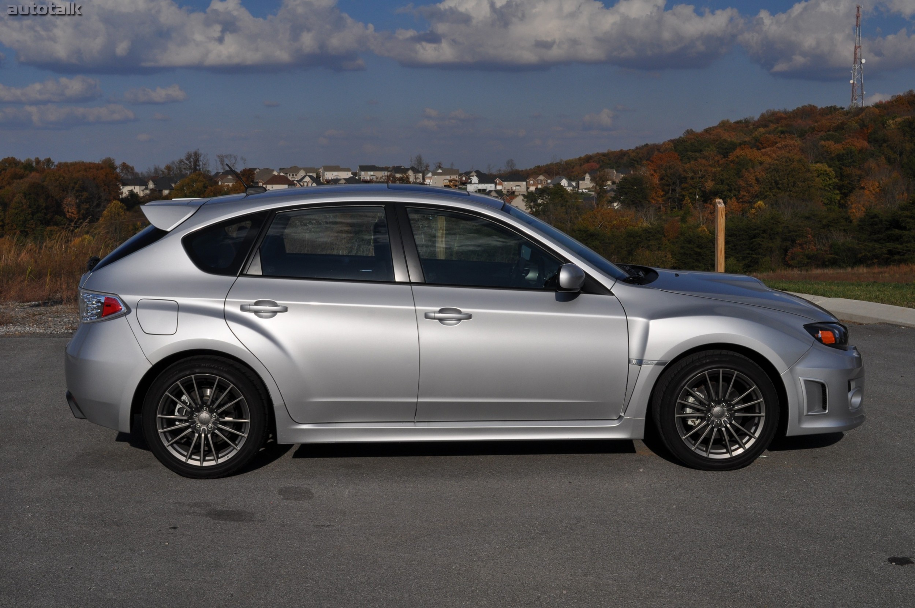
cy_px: 304
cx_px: 458
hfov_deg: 41.2
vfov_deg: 28.0
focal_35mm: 48
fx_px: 1219
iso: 200
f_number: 13
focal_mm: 32
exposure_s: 1/640
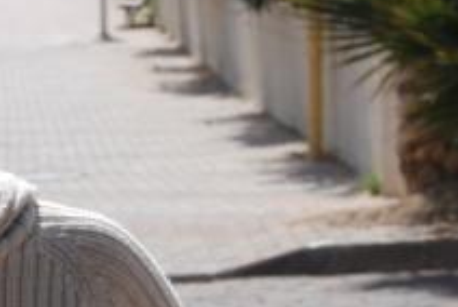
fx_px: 3166
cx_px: -43
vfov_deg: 5.5
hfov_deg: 8.2
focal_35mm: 249
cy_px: 118
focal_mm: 55
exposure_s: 1/250
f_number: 8
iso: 100
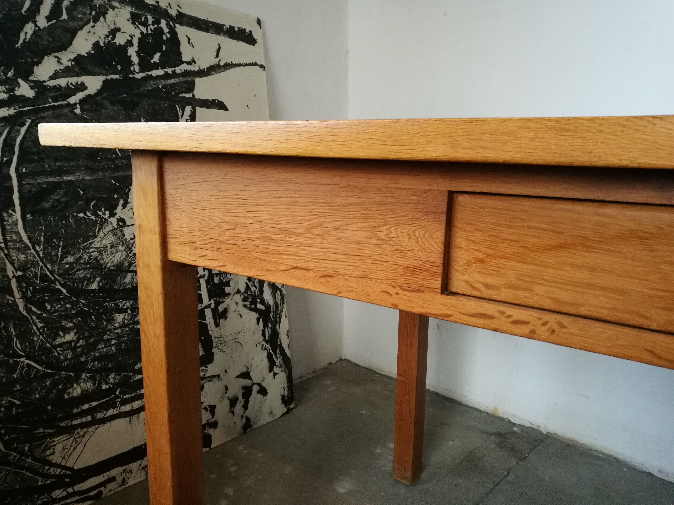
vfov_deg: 51.4
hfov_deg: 65.3
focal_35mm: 27
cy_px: 252
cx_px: 337
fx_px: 526
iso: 320
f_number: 2.2
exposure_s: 1/33.3
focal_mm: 4.5
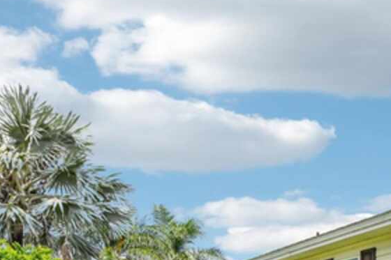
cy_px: 287
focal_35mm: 32
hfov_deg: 44.3
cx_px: 434
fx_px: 347
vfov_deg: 35.1
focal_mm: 14
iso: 400
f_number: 8
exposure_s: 1/640
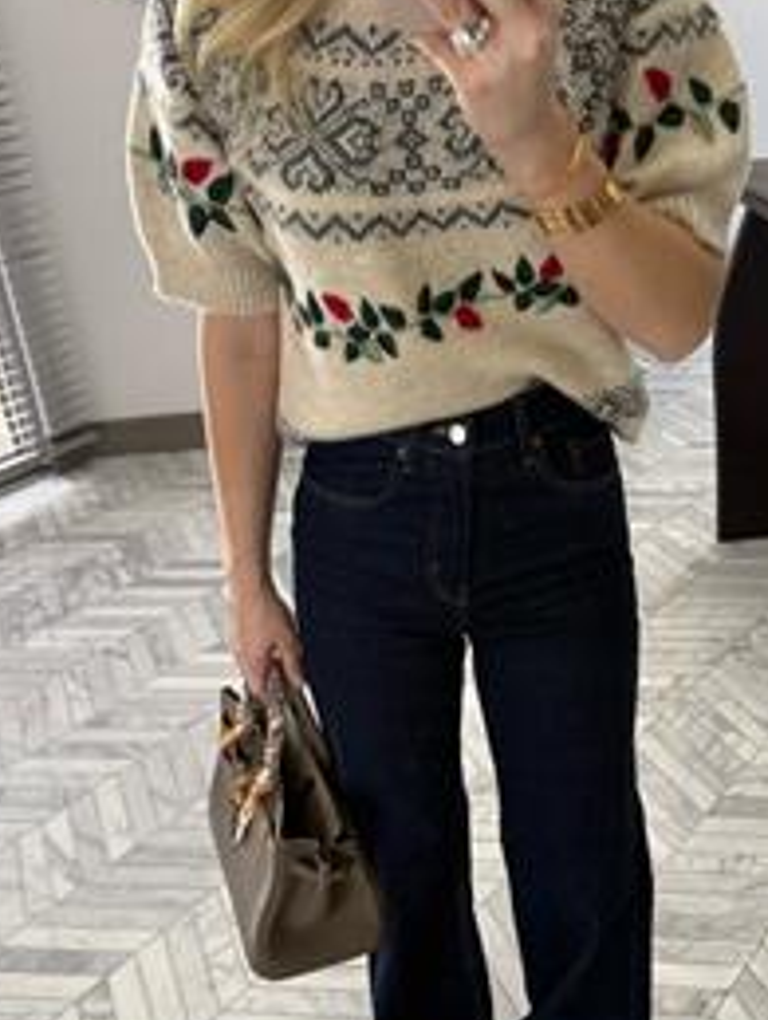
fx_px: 1092
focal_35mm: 37
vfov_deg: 49.3
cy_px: 669
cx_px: 465
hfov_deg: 38.6
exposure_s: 1/62
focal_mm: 6.76
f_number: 1.78
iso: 200
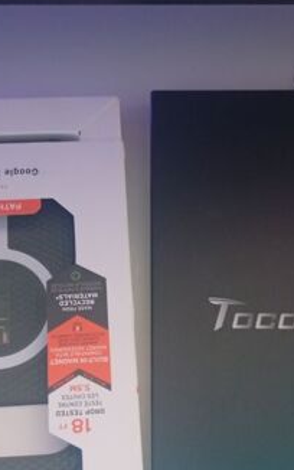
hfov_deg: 23.1
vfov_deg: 36.1
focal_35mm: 56
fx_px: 717
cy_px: 283
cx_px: 118
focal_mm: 3.98
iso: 2413
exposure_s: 1/16.7
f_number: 1.8
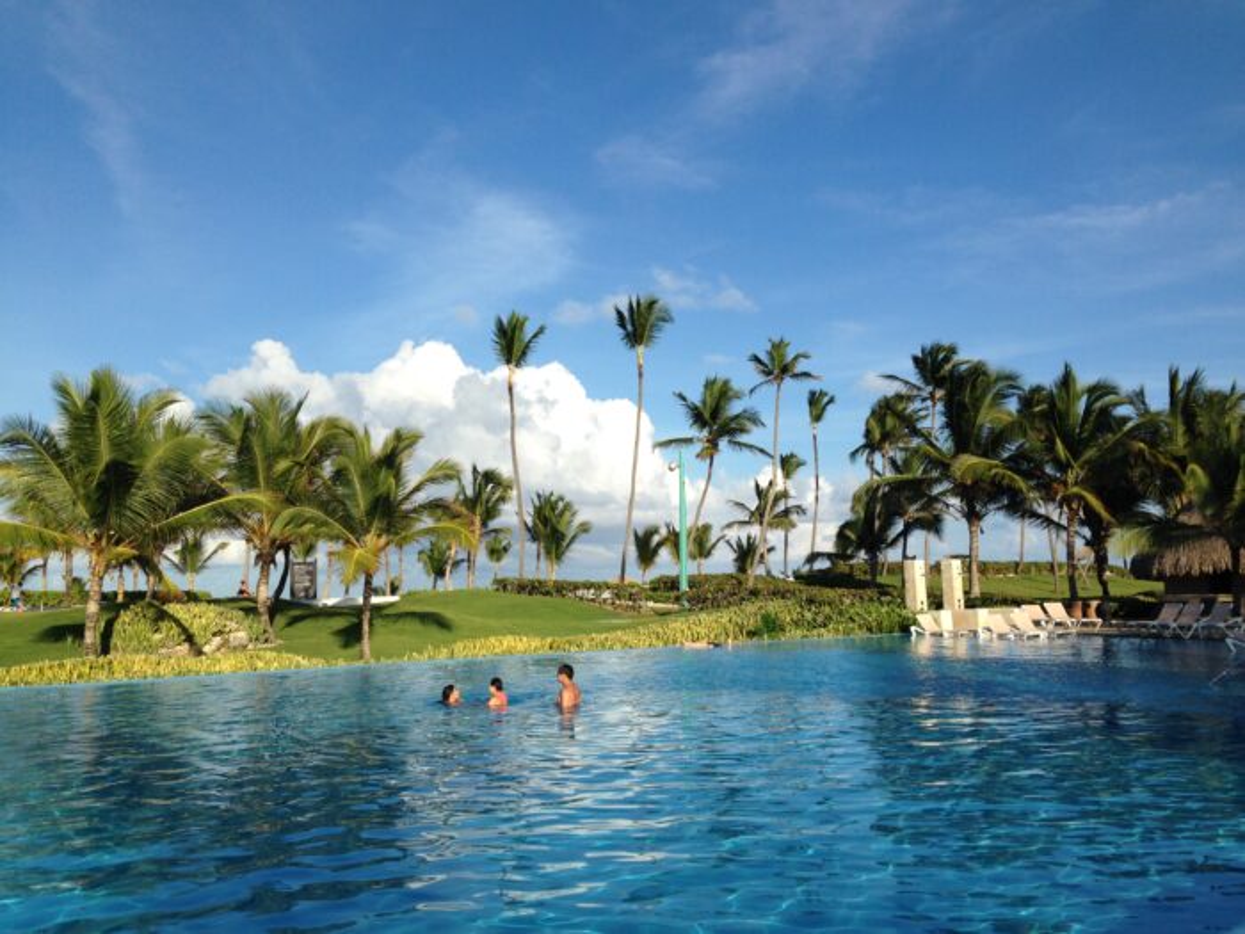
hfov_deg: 55.4
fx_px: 1187
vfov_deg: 42.9
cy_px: 467
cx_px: 622
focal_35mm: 33
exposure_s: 1/1938
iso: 50
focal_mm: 4.12
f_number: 2.4
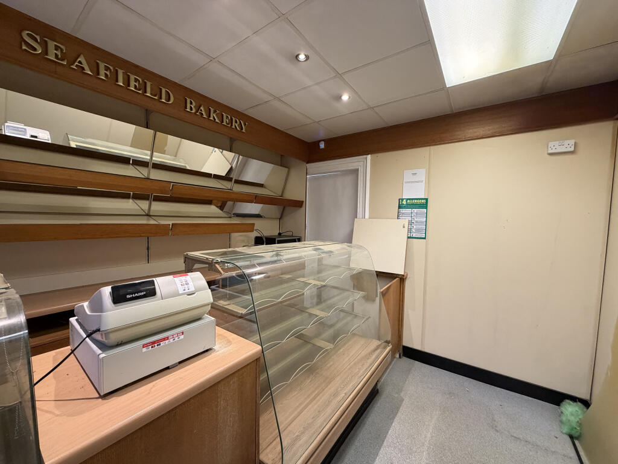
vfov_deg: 85.7
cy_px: 232
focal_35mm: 14
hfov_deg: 102.1
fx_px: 250
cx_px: 309
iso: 250
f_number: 2.2
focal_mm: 2.22
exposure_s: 1/50
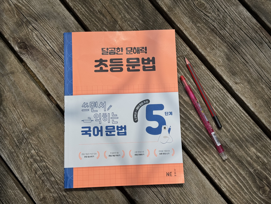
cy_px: 102
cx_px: 136
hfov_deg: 39.7
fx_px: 376
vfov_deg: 30.3
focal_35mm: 48
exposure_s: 1/12500
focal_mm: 6.76
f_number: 1.78
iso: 64
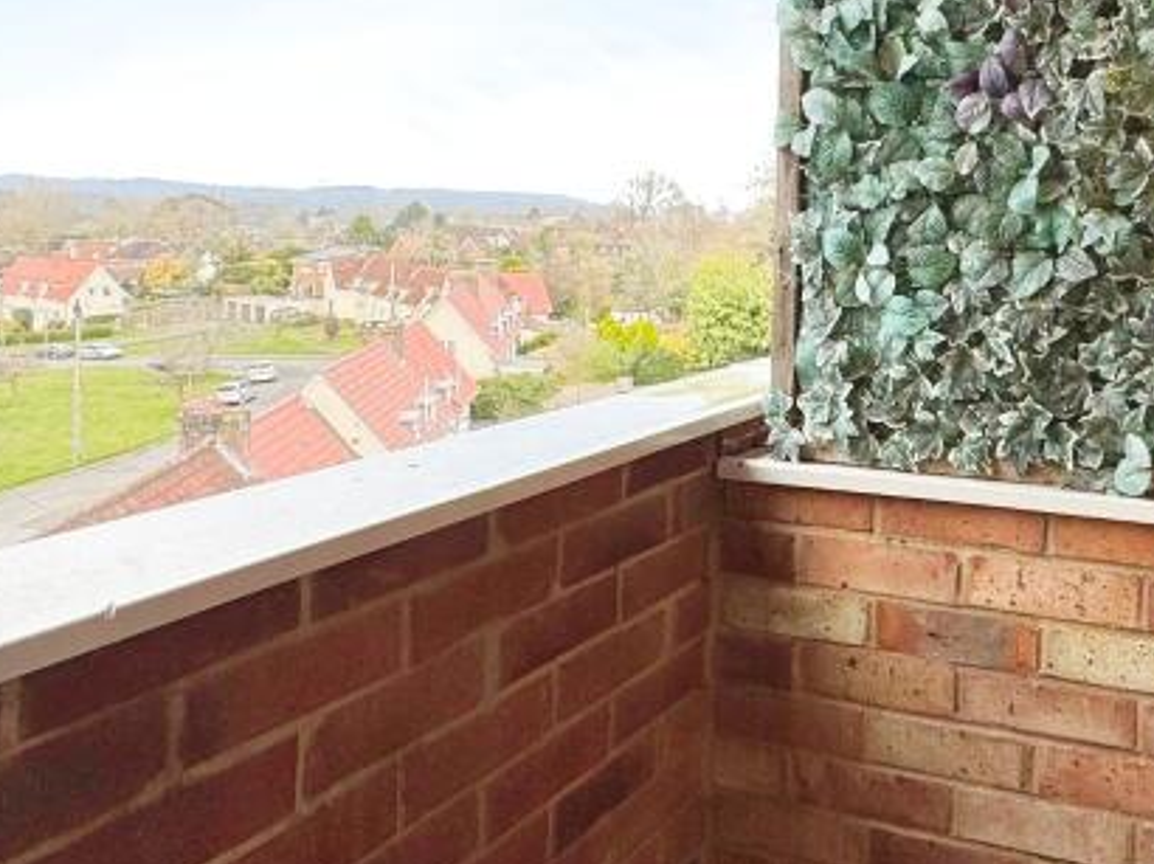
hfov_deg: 50.2
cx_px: 881
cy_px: 250
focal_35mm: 35
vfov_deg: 39.9
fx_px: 1166
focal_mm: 2.22
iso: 40
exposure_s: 1/301
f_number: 2.2
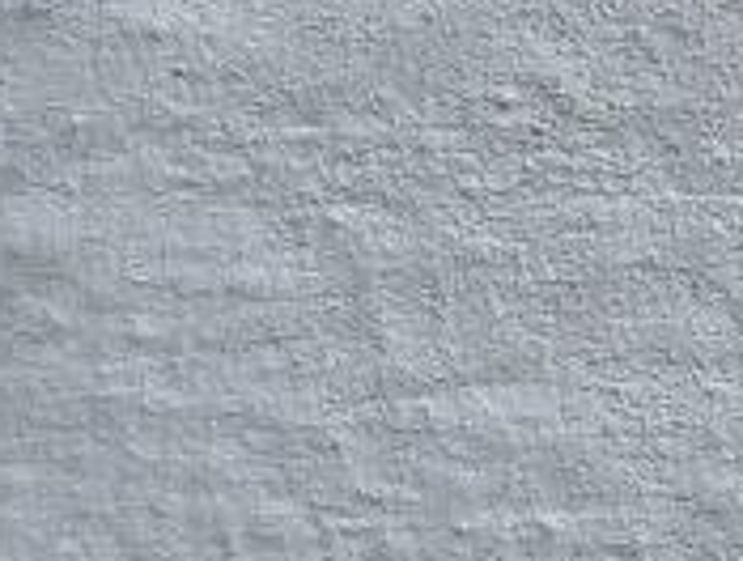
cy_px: 965
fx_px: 3140
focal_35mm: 146
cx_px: -1210
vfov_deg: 9.7
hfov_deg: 10.8
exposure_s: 1/269
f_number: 1.8
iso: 50
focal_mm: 7
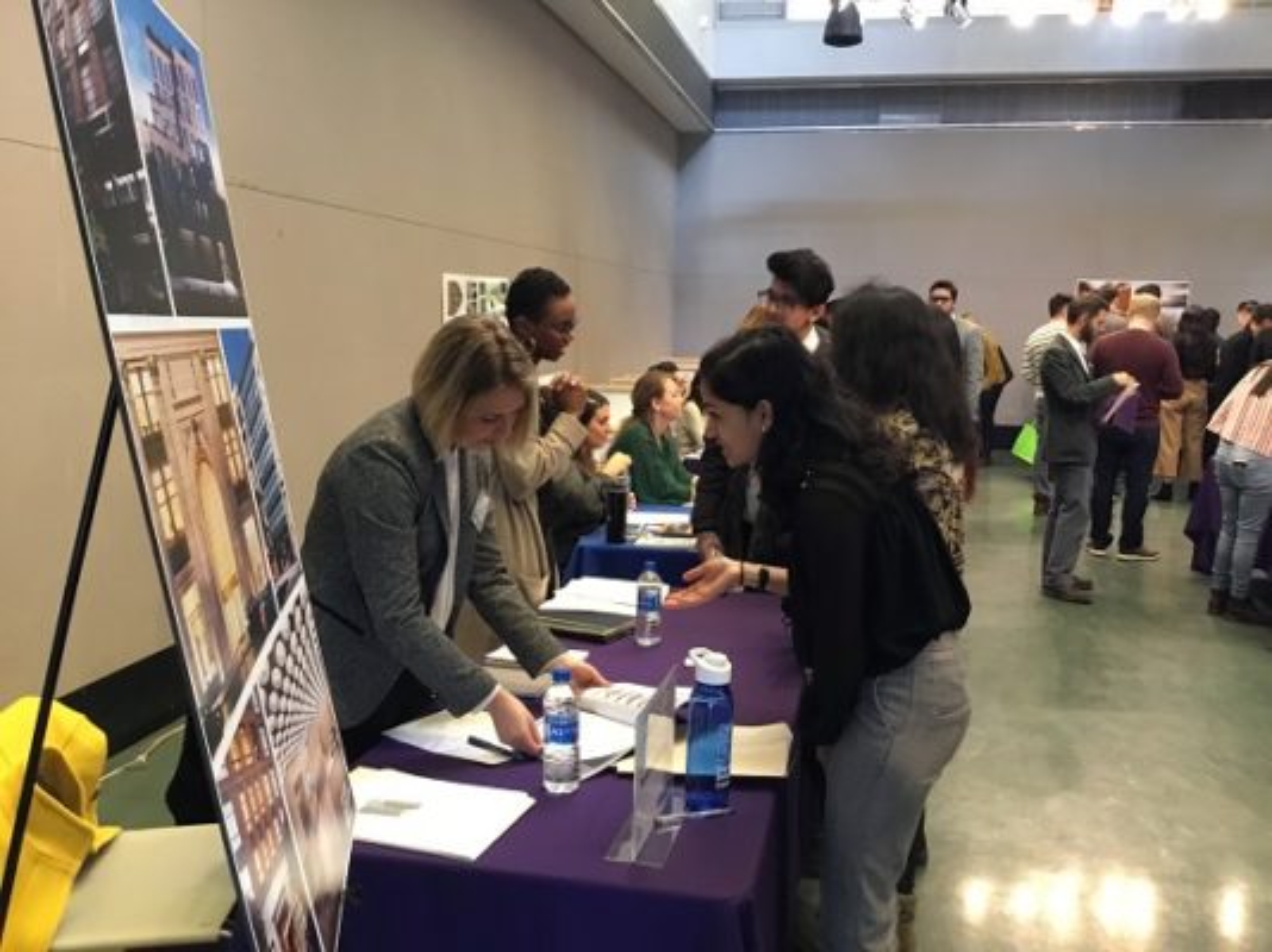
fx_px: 1139
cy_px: 476
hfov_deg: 58.4
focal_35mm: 31
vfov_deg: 45.4
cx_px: 636
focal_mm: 3.3
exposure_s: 1/17
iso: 200
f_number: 2.4
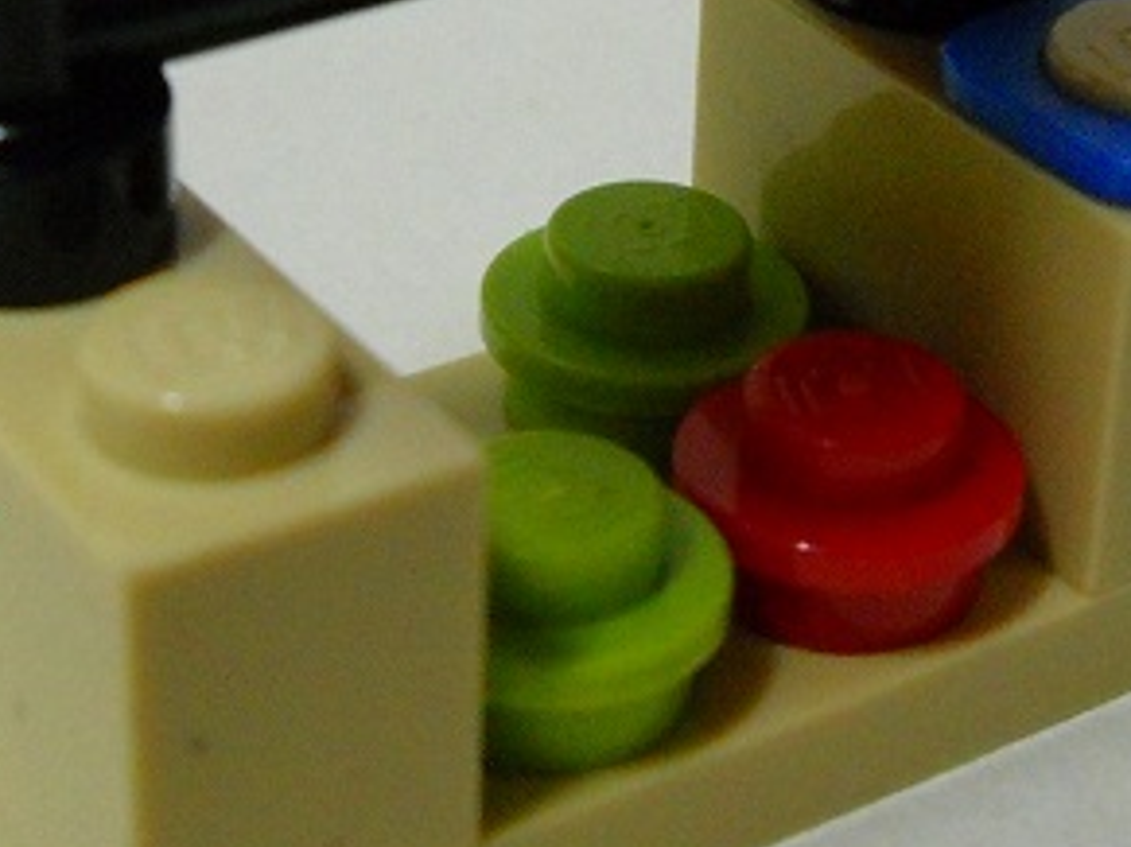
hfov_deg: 17.1
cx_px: 634
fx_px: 3756
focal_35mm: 115
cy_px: 4
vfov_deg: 12.7
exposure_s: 1/12
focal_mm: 6.72
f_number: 3.1
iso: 400
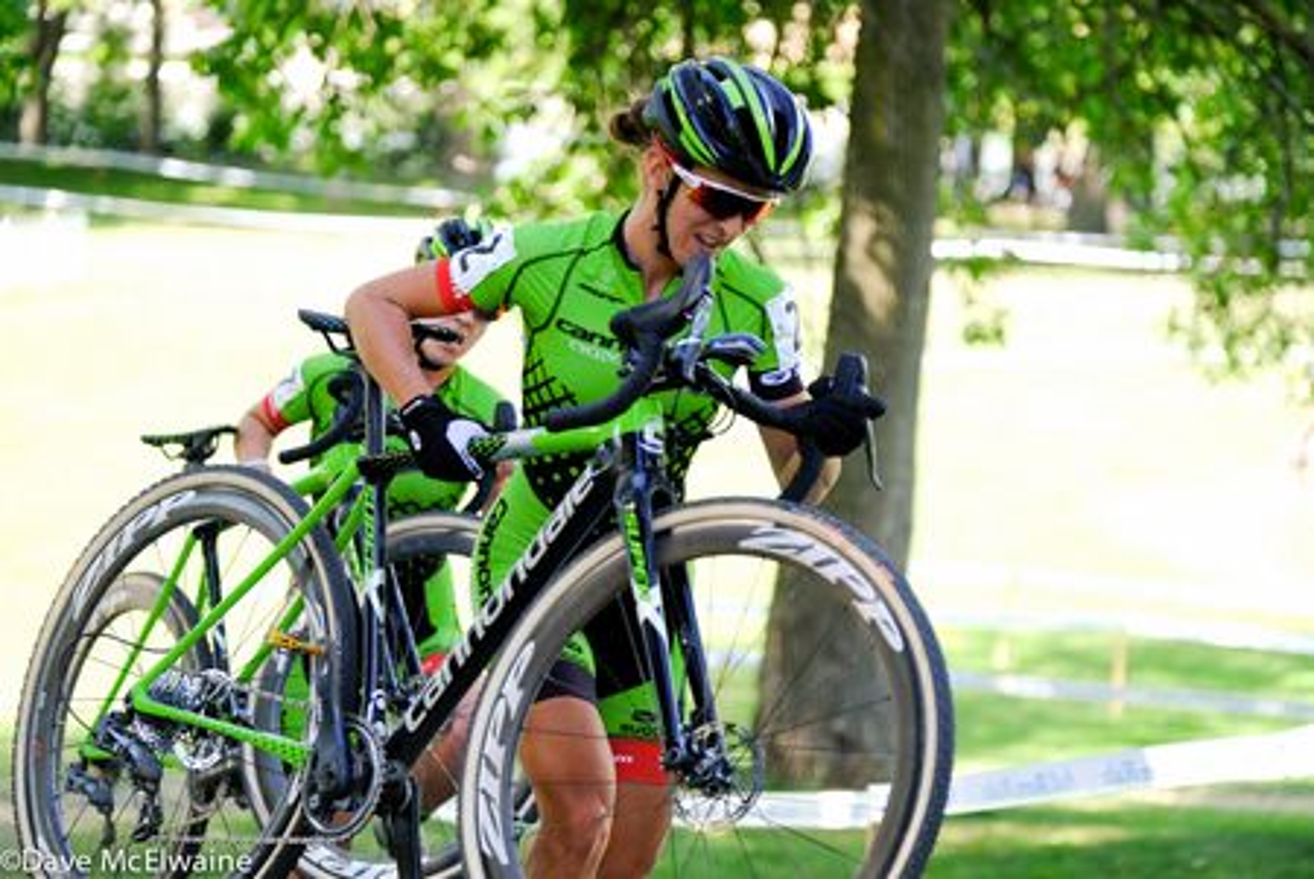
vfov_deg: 10.9
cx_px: 657
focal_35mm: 126
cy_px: 440
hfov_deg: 16.2
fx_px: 4603
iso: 640
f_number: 2.8
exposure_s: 1/1000
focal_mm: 83.8
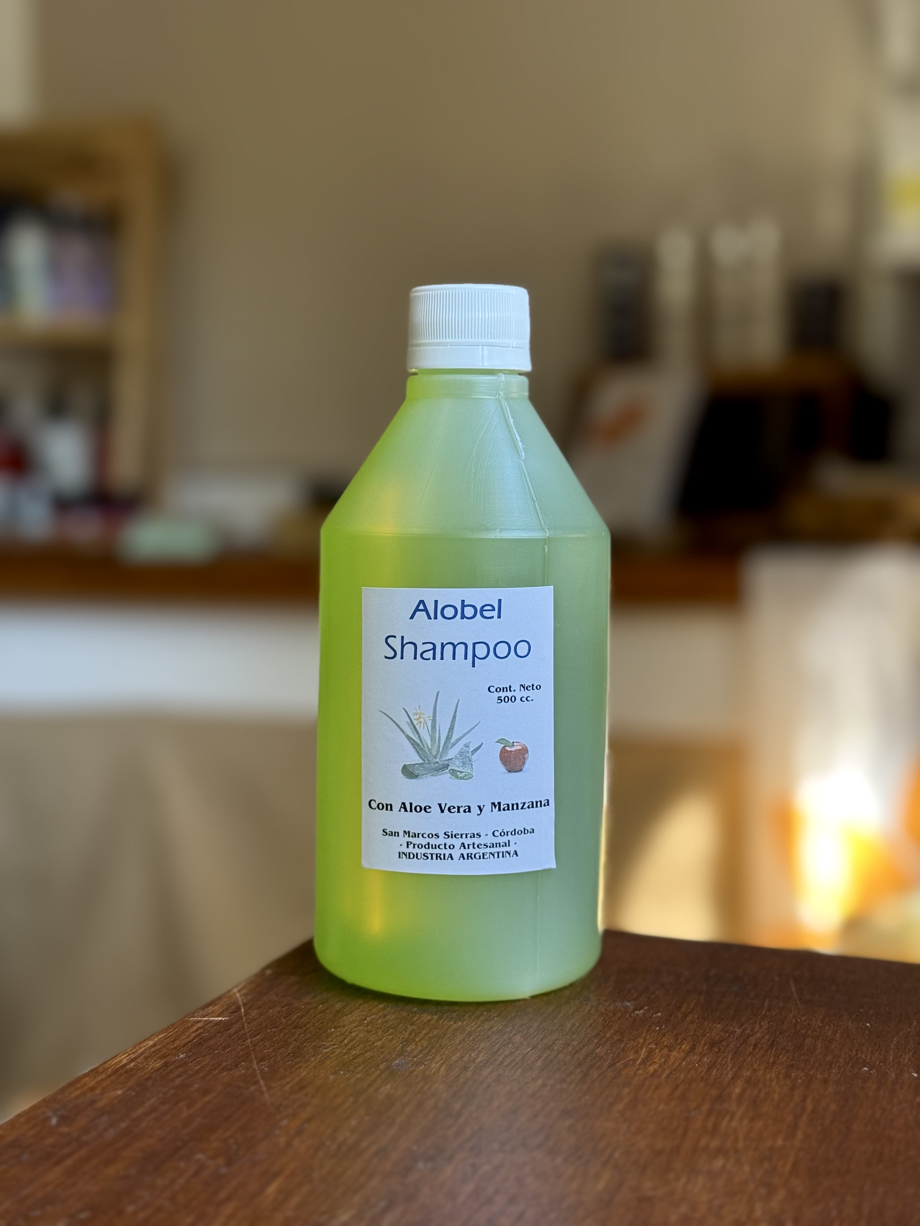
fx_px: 1701
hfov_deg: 30.3
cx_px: 460
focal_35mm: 48
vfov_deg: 39.7
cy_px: 613
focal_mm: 6.76
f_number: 1.78
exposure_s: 1/77
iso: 100
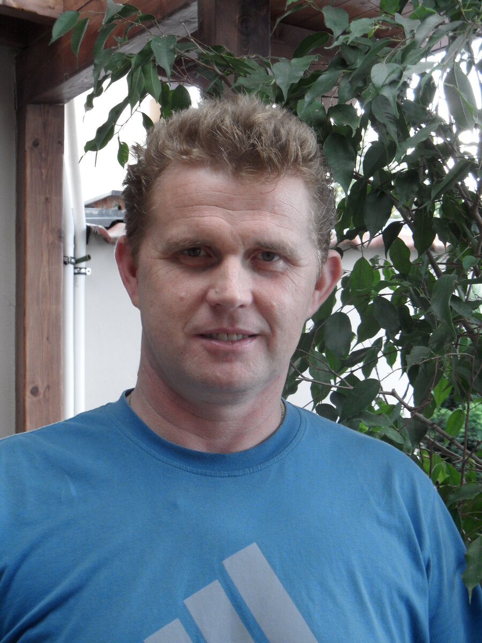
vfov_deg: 24.4
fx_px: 1485
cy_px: 322
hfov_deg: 18.4
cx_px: 241
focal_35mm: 80
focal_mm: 13.2
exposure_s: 1/45
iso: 160
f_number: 4.2
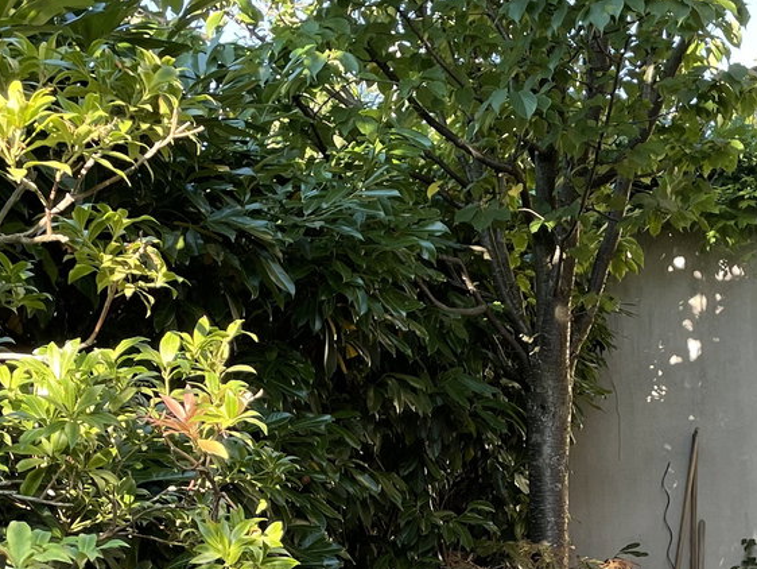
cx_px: 547
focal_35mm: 74
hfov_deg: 26.1
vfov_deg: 19.1
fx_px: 1619
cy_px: 620
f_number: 1.6
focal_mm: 4.2
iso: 32
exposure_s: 1/177
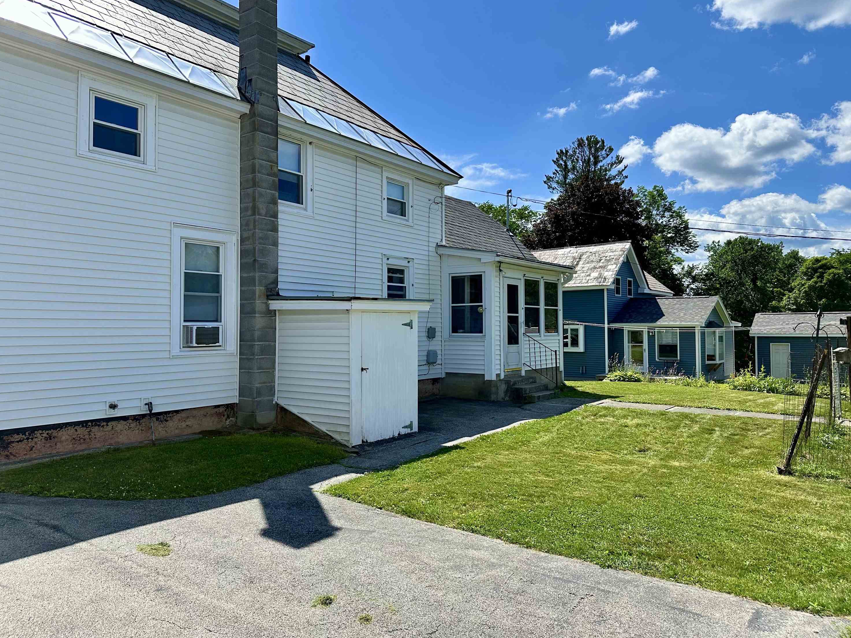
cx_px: 430
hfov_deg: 69.4
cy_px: 312
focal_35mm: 25
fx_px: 615
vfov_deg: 54.9
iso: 80
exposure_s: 1/5000
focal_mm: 6.86
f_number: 1.78
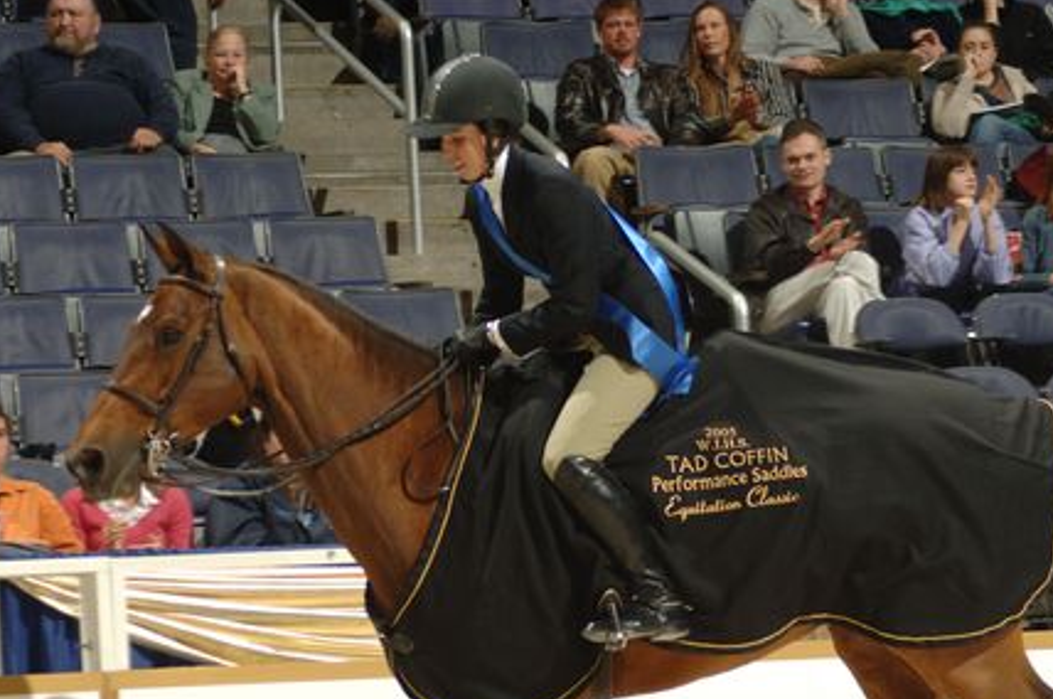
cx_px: 689
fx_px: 5900
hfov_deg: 10.2
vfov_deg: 6.8
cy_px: 501
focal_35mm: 202
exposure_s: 1/250
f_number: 5.6
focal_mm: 90
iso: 400
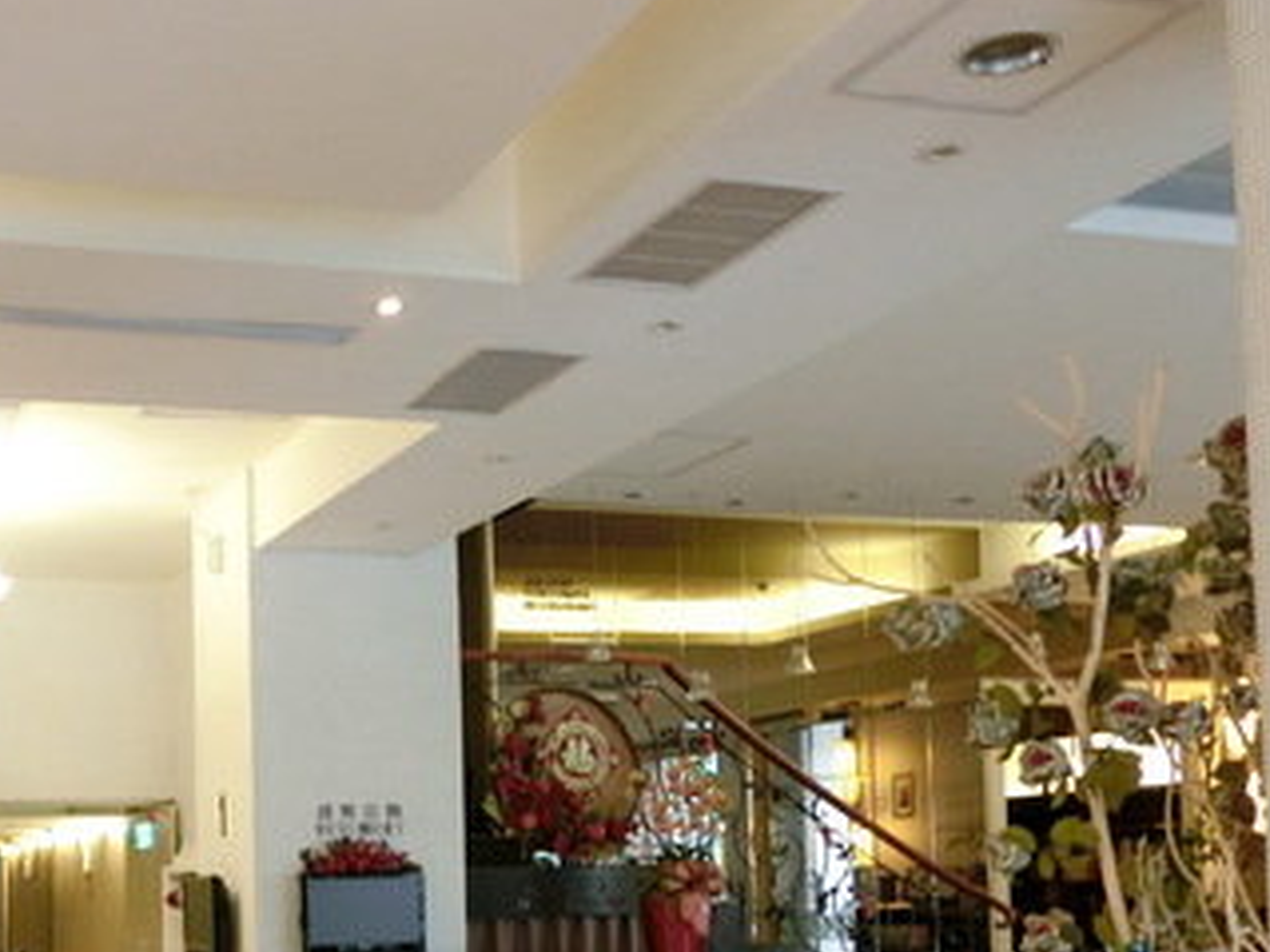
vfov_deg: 29.7
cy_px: 833
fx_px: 1724
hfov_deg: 38.4
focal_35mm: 47
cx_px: 195
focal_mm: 5.4
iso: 400
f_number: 2.8
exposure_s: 1/40
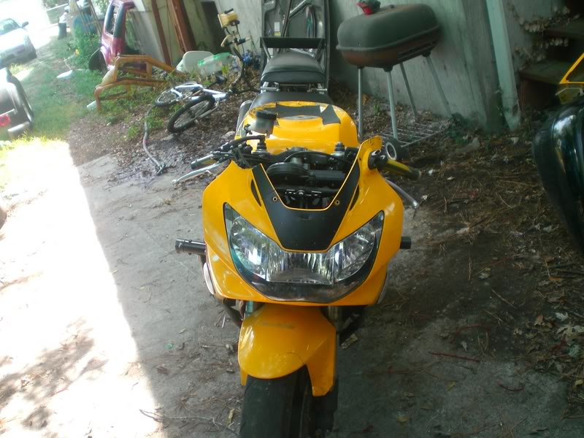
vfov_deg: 37.7
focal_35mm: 38
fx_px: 641
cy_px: 219
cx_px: 292
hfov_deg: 49.0
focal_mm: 6.3
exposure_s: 1/125
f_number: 3.1
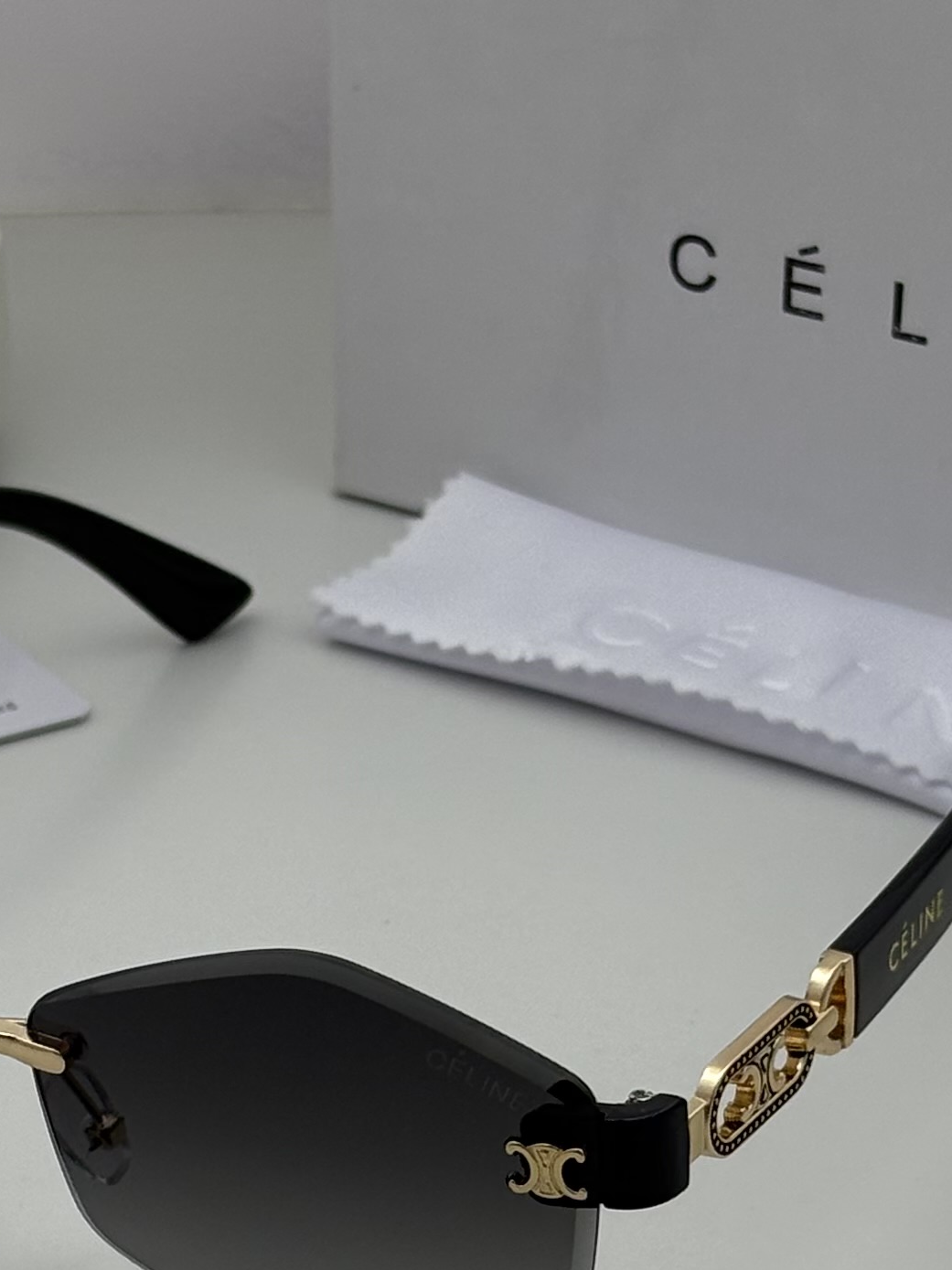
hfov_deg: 9.8
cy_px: 1170
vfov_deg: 13.0
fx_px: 5540
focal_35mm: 151
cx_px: 213
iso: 32
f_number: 1.6
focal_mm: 5.96
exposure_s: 1/296
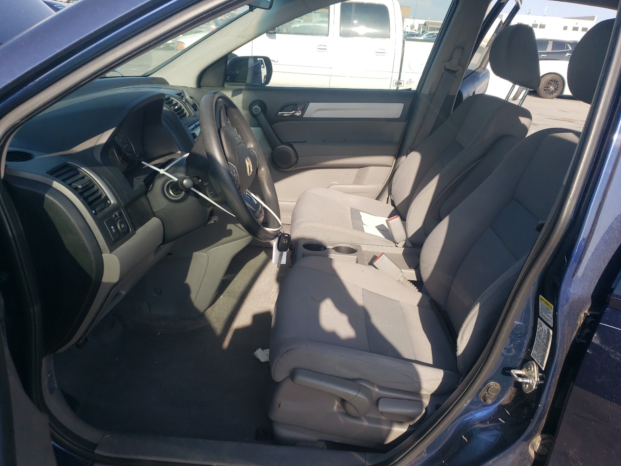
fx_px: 484
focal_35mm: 27
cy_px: 241
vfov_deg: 51.3
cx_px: 314
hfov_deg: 65.3
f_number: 1.5
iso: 50
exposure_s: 1/1429
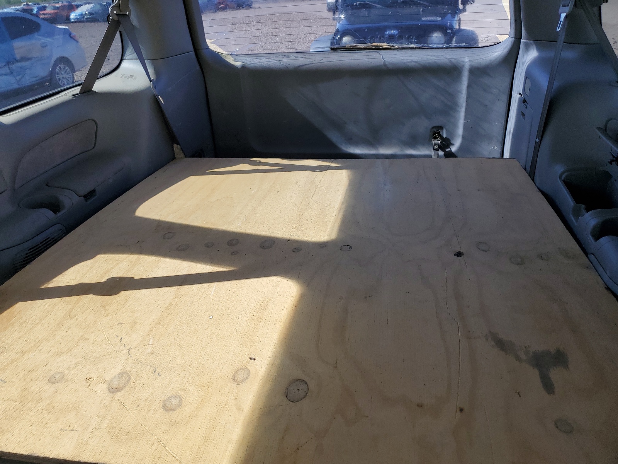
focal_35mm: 26
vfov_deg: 53.1
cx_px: 309
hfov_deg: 67.3
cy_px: 232
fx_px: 464
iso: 50
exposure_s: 1/217
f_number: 1.5
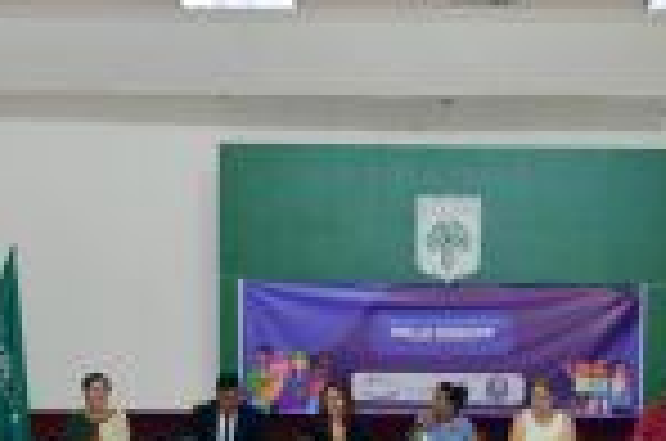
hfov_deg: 16.8
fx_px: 2252
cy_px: 520
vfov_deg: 11.0
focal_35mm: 122
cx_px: 428
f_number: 5
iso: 2000
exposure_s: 1/80
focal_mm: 45
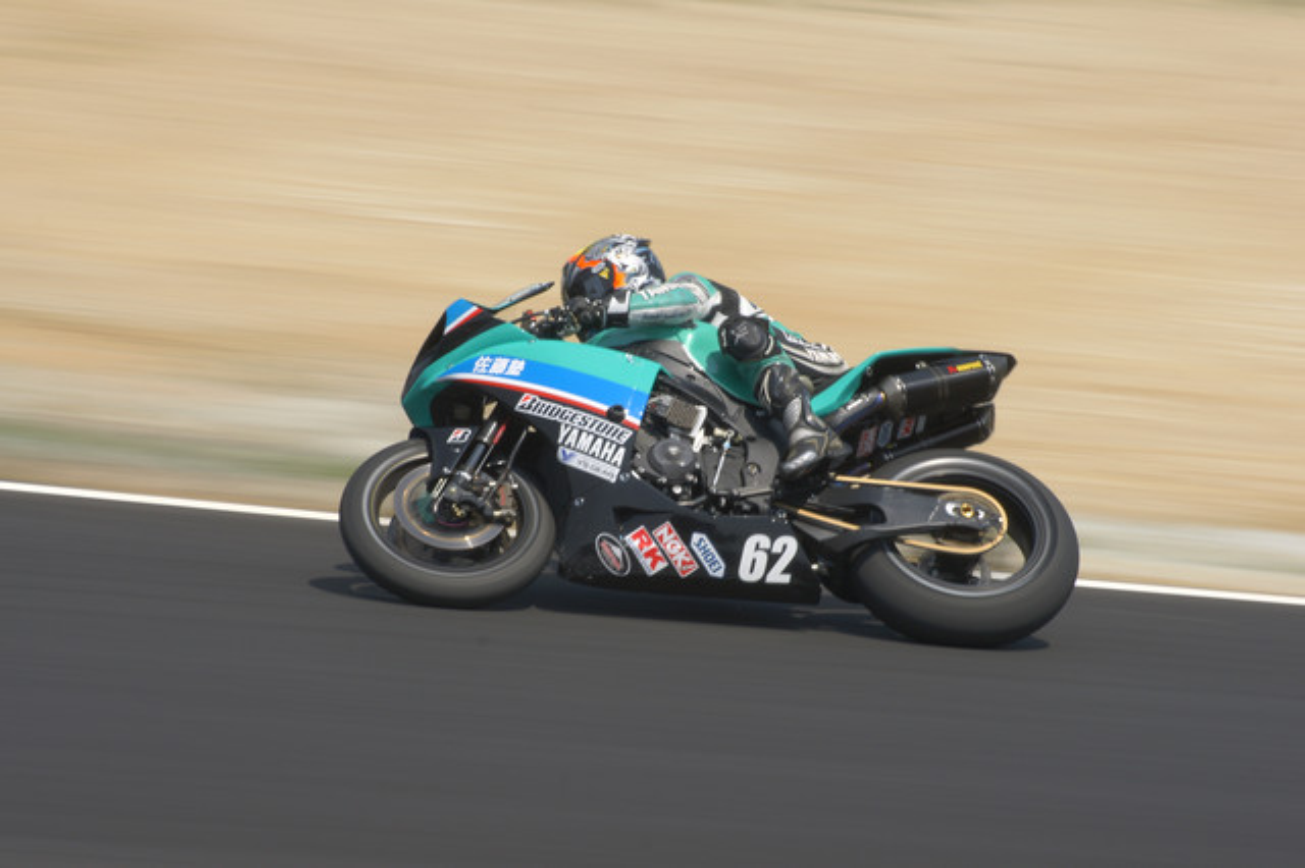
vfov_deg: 2.3
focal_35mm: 600
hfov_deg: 3.4
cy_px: 434
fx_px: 21738
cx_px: 652
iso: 100
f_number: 22
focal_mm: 400
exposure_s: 1/80
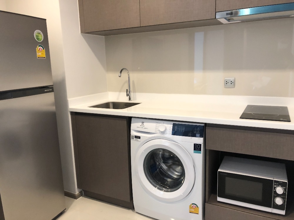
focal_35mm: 28
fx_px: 238
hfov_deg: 63.4
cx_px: 147
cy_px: 110
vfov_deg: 49.7
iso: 64
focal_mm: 3.99
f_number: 1.8
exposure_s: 1/17
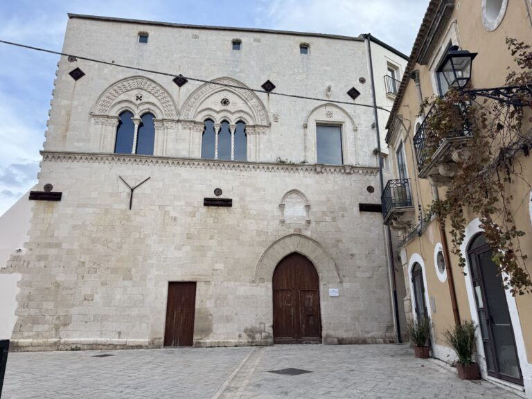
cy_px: 200
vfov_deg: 56.8
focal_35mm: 24
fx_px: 369
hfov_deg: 71.6
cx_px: 266
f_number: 1.78
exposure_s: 1/782
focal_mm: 6.76
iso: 80
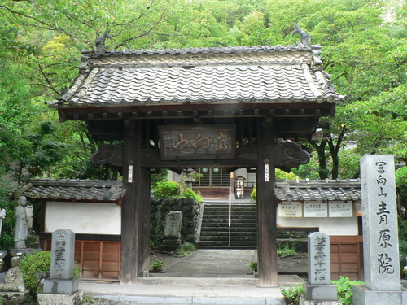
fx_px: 447
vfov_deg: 37.7
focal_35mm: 38
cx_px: 204
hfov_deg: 49.0
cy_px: 152
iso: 100
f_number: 5.6
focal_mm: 6.4
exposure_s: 1/30
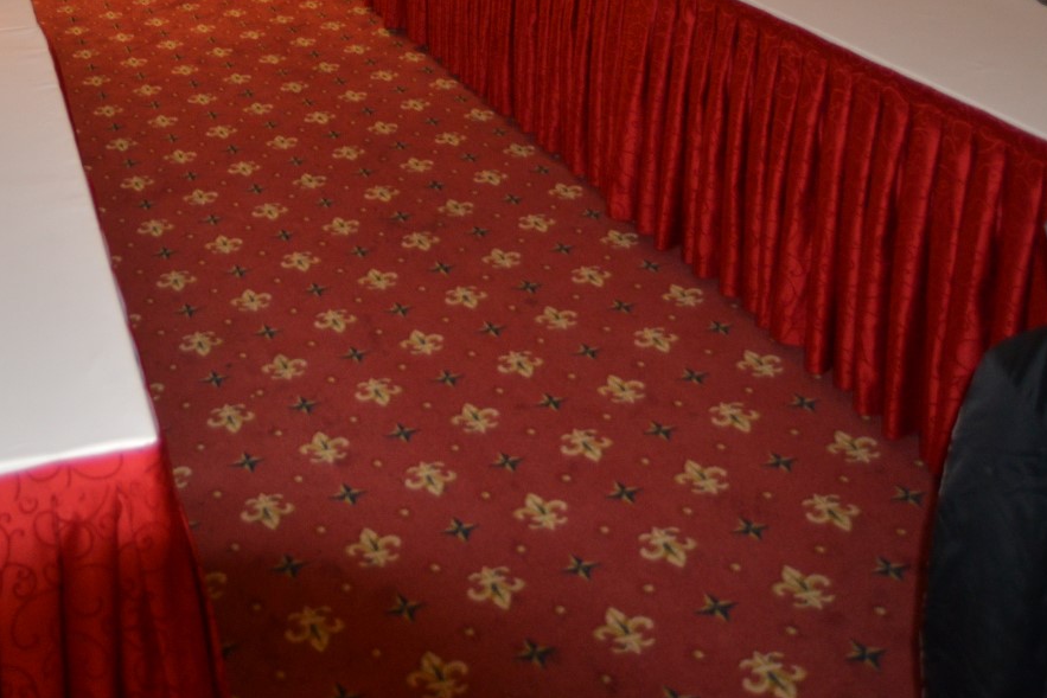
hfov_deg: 41.2
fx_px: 1338
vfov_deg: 25.5
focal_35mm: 46
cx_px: 236
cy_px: -191
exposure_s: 1/60
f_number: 3.5
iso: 800
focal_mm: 18
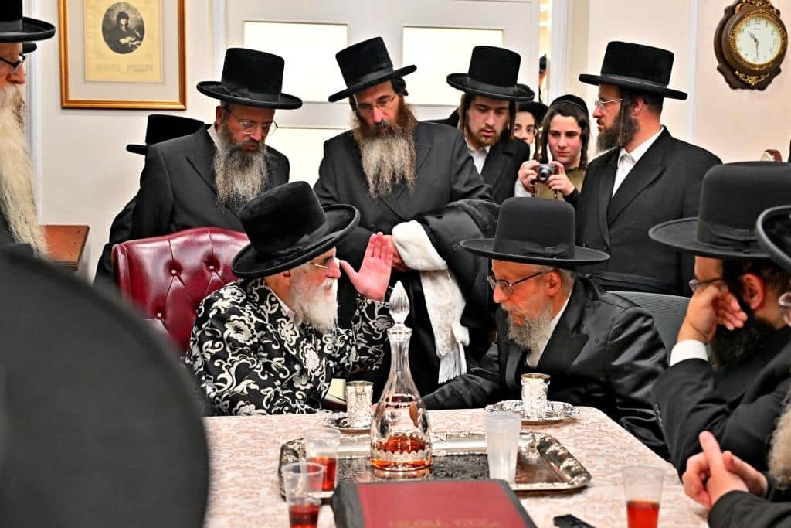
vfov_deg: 30.5
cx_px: 396
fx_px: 967
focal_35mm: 44
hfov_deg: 44.5
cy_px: 264
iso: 1250
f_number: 4
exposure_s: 1/160
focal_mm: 44
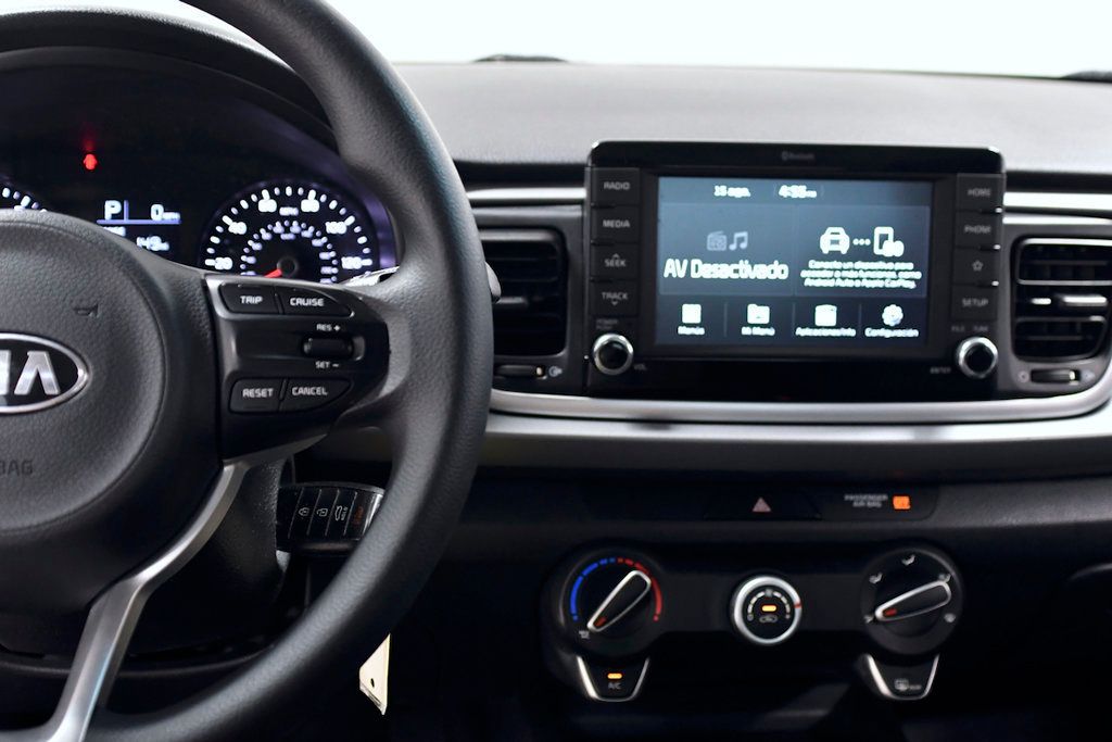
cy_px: 371
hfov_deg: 42.7
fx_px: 1421
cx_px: 556
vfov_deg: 29.3
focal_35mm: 46
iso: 2500
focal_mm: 31
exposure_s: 1/160
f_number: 3.5
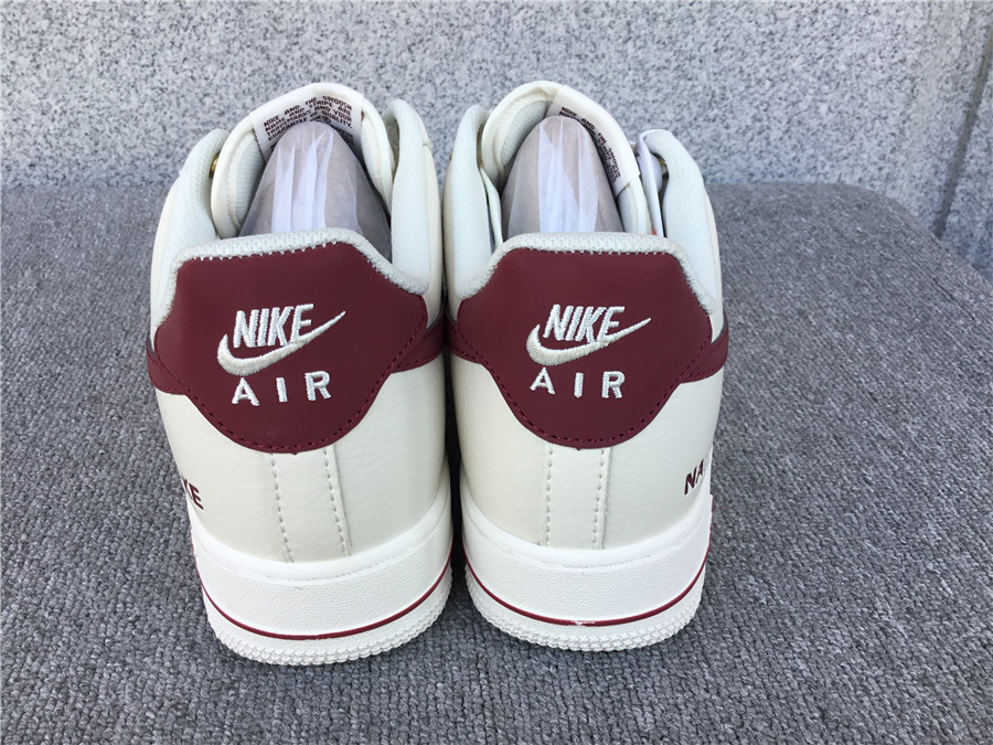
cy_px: 372
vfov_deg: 45.4
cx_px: 496
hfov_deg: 58.4
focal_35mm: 31
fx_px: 889
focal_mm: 3.3
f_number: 2.4
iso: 25
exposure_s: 1/128
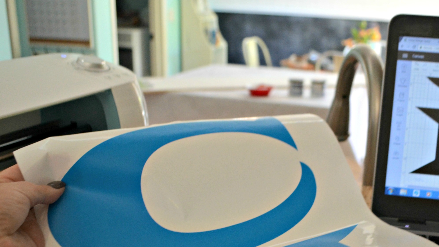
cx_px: 285
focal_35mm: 47
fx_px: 547
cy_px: 205
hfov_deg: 43.2
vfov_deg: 24.9
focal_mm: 18
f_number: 3.5
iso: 800
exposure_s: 1/40
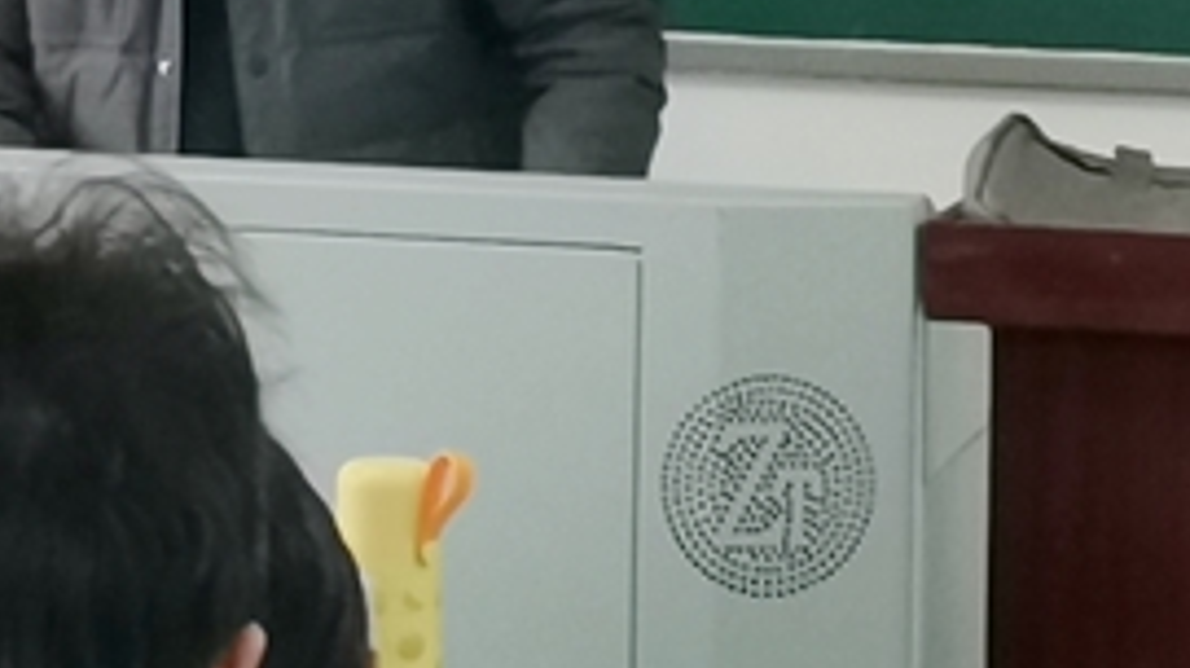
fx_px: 6496
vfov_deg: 5.8
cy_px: -527
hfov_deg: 10.3
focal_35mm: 206
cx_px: -242
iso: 160
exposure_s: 1/100
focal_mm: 4.75
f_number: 1.8
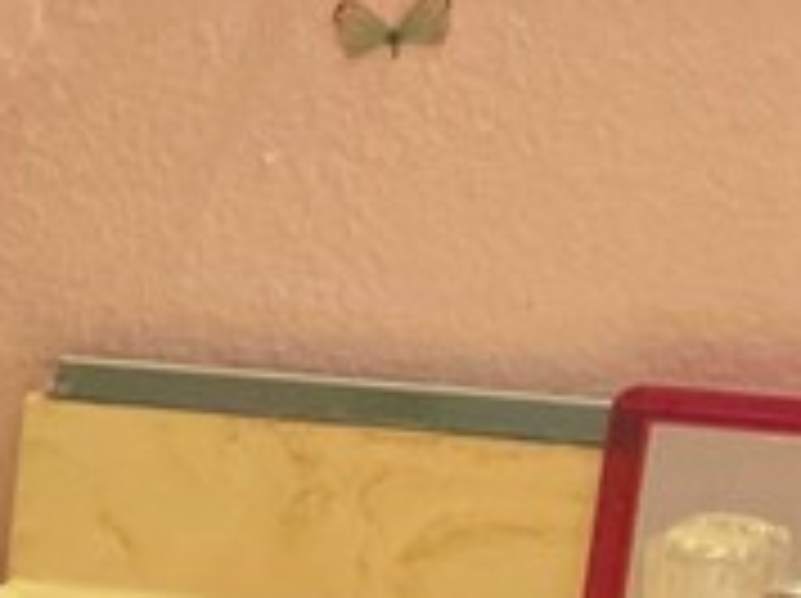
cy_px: 922
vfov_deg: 8.6
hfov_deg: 10.3
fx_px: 3859
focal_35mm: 167
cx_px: -1130
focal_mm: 3
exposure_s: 1/40
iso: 320
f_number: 1.8
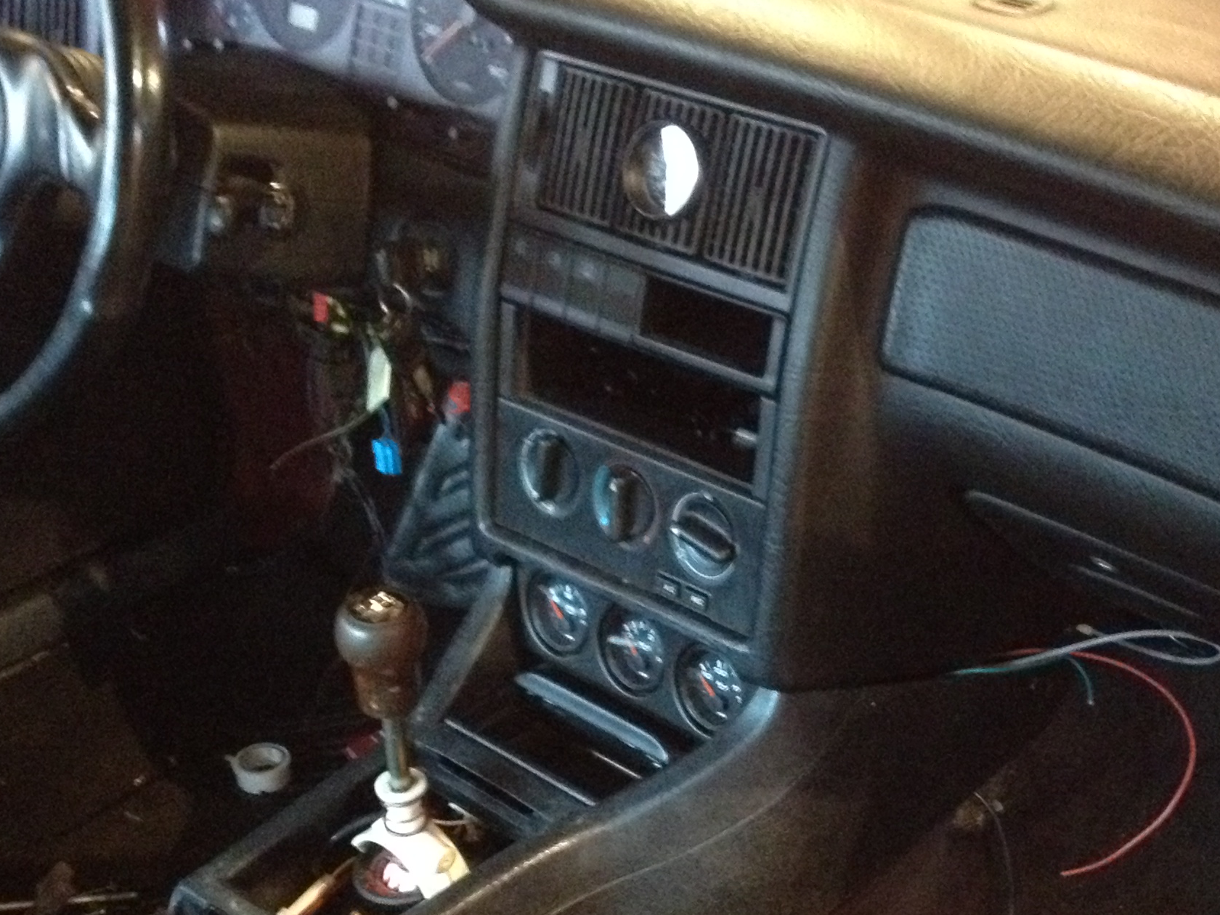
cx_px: 762
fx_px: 2397
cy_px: 616
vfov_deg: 21.5
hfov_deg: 28.5
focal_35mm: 68
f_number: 2.4
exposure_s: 1/15
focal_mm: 4.28
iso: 800
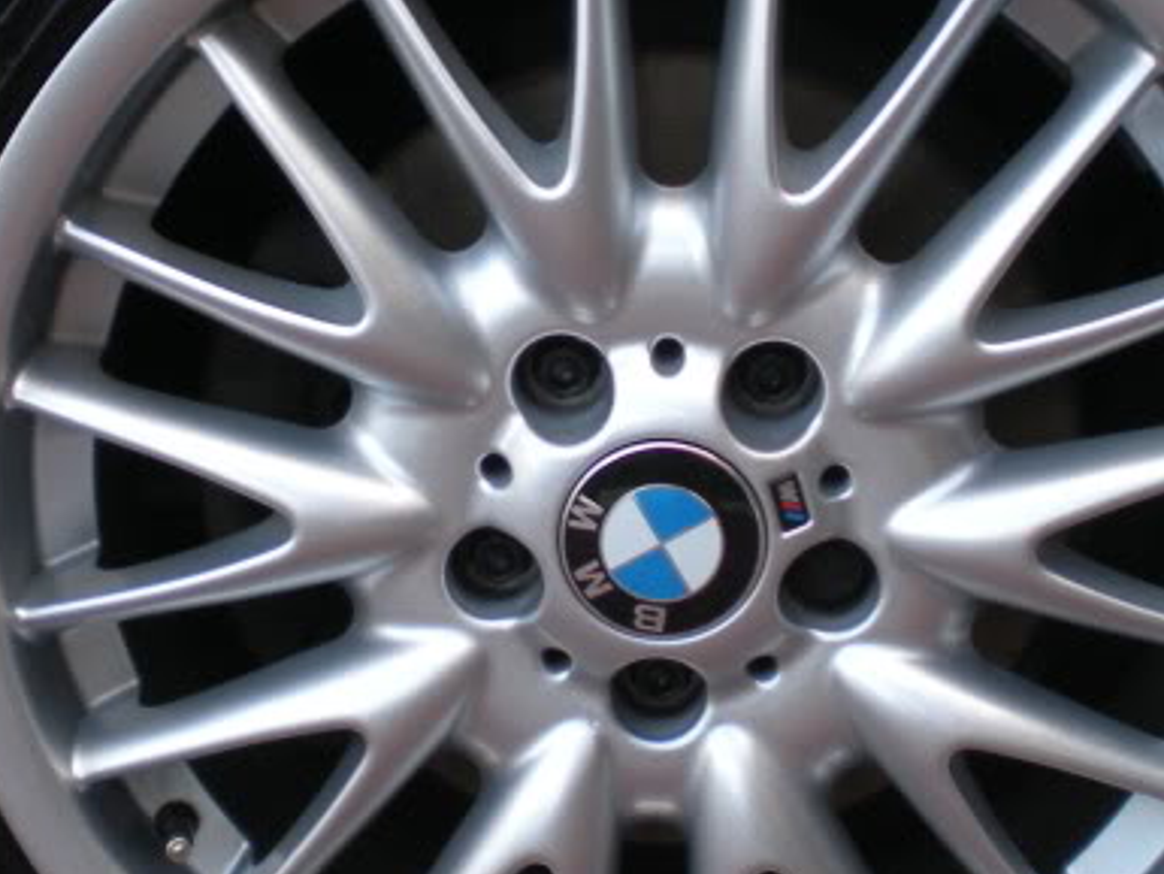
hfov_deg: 24.7
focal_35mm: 79
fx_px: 2657
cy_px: 466
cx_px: 635
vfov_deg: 18.7
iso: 64
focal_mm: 6.3
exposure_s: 1/72.3
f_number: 3.1
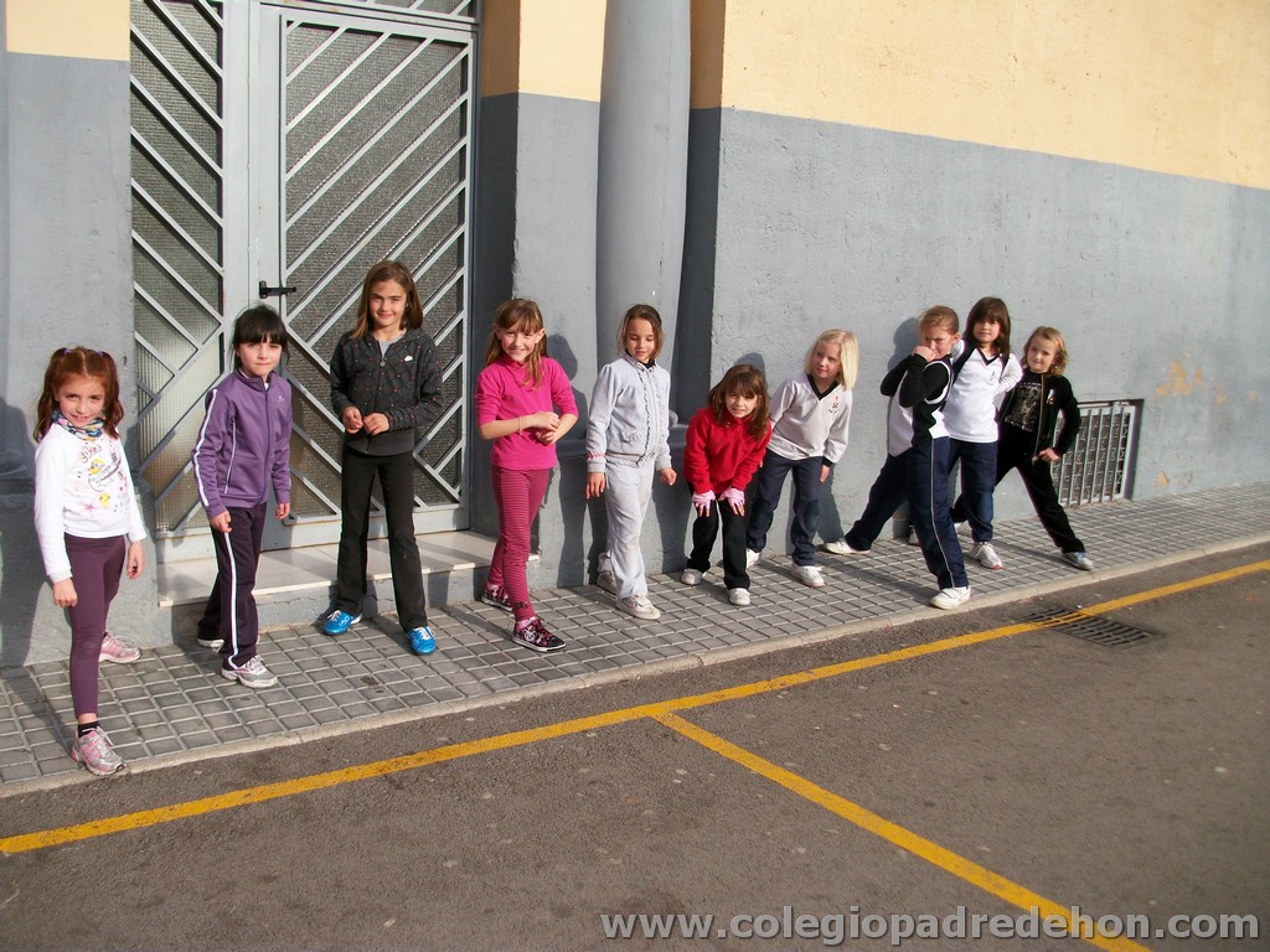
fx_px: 1137
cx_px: 635
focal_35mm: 31
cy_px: 476
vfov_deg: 45.4
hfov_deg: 58.4
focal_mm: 5.7
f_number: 2.9
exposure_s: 1/750
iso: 80
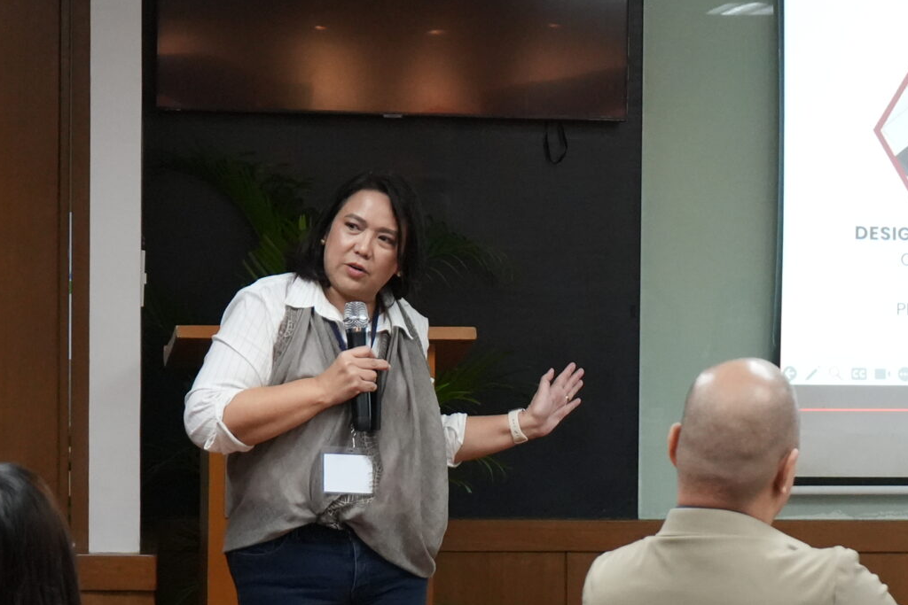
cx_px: 968
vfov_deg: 8.3
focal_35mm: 165
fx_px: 4162
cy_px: 442
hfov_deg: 12.3
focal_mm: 66
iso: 5000
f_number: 5.6
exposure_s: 1/125
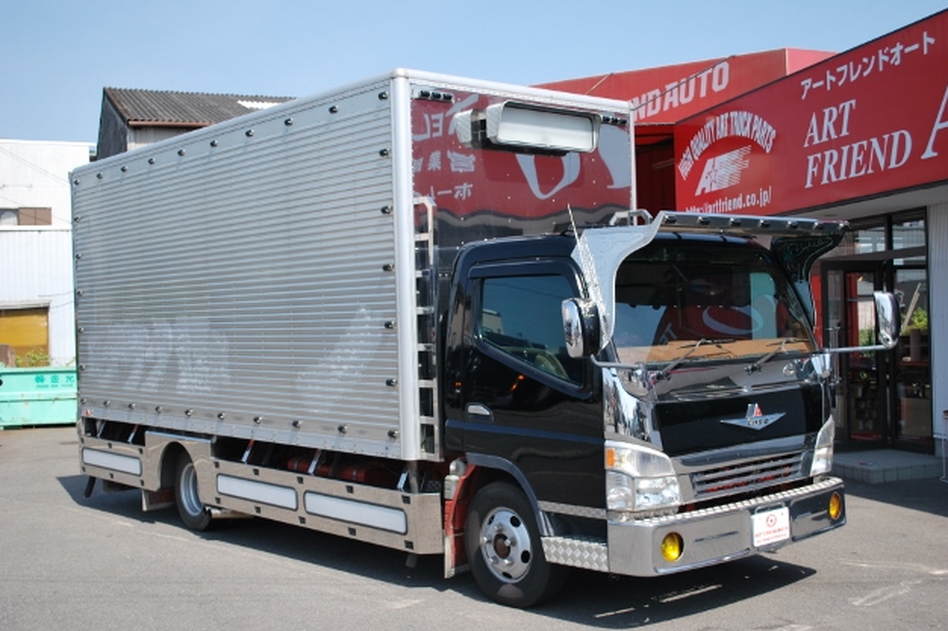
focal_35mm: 43
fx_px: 1132
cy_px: 319
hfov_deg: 45.4
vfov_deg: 31.2
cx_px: 479
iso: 110
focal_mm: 28
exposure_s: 1/500
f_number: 4.5
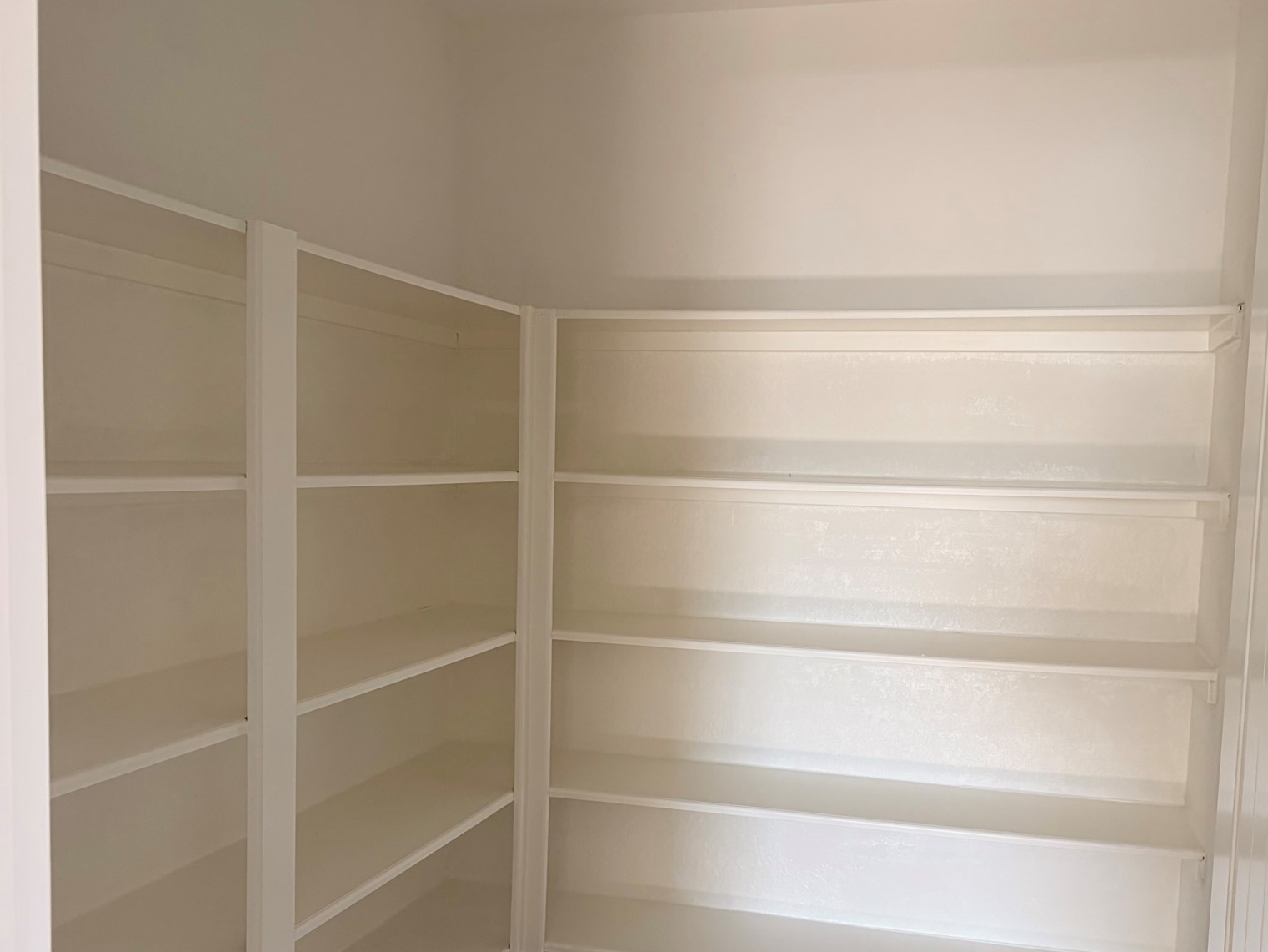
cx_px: 692
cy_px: 575
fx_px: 1282
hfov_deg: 52.5
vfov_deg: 40.5
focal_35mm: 35
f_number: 1.6
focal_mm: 5.96
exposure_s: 1/60
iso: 200
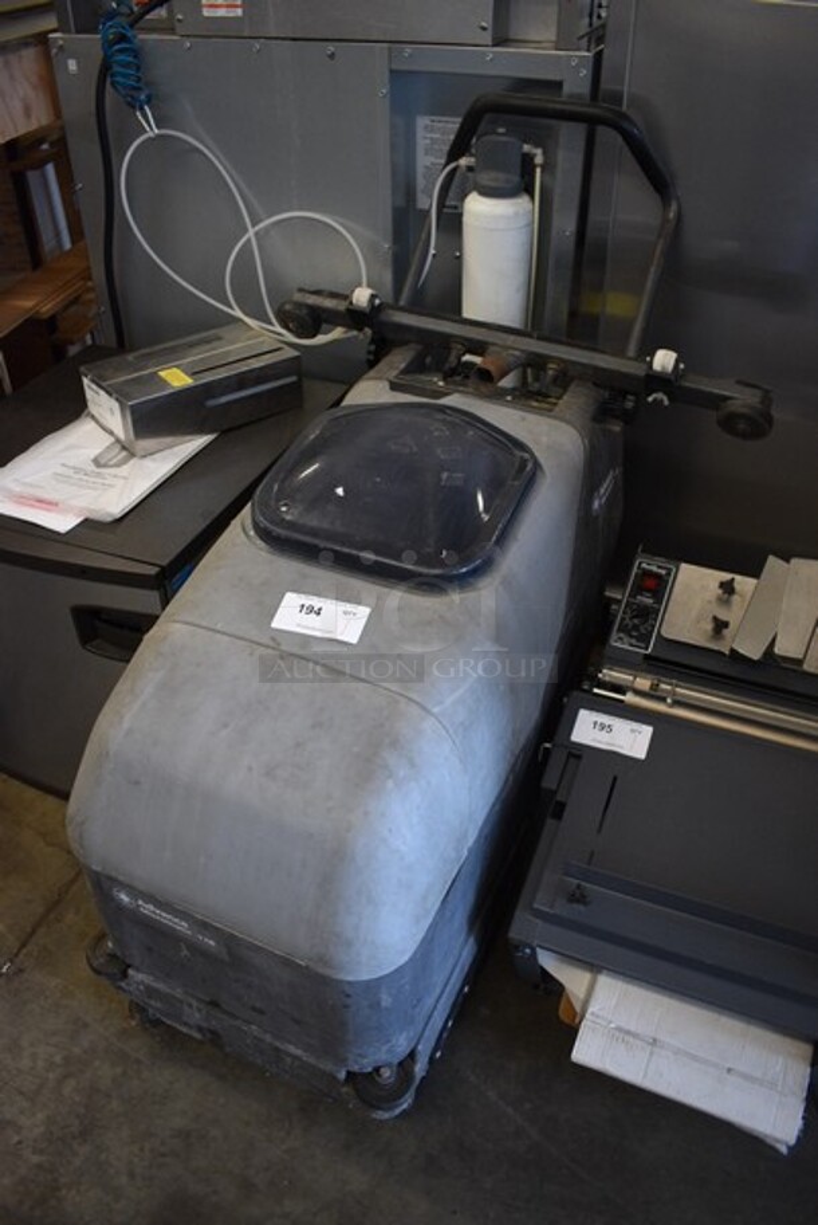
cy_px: 612
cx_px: 409
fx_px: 919
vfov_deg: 67.3
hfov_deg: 48.0
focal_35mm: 27
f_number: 3.5
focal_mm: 18
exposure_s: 1/125
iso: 1000
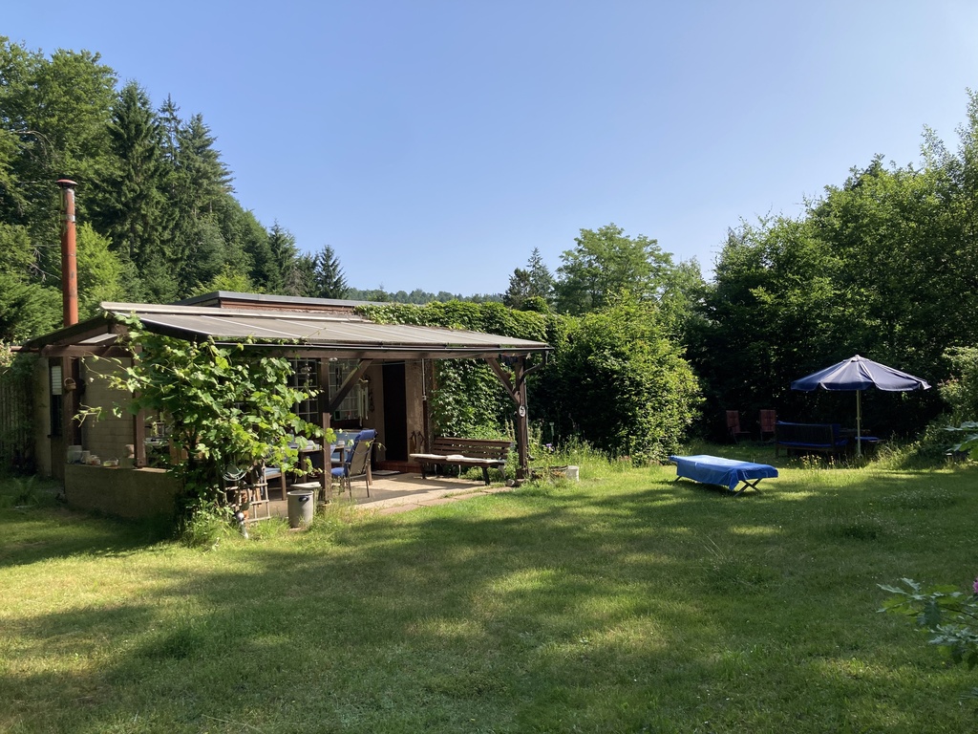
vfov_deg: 49.7
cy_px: 367
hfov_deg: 63.4
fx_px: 791
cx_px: 489
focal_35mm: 28
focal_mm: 3.99
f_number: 1.8
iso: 20
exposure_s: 1/1845
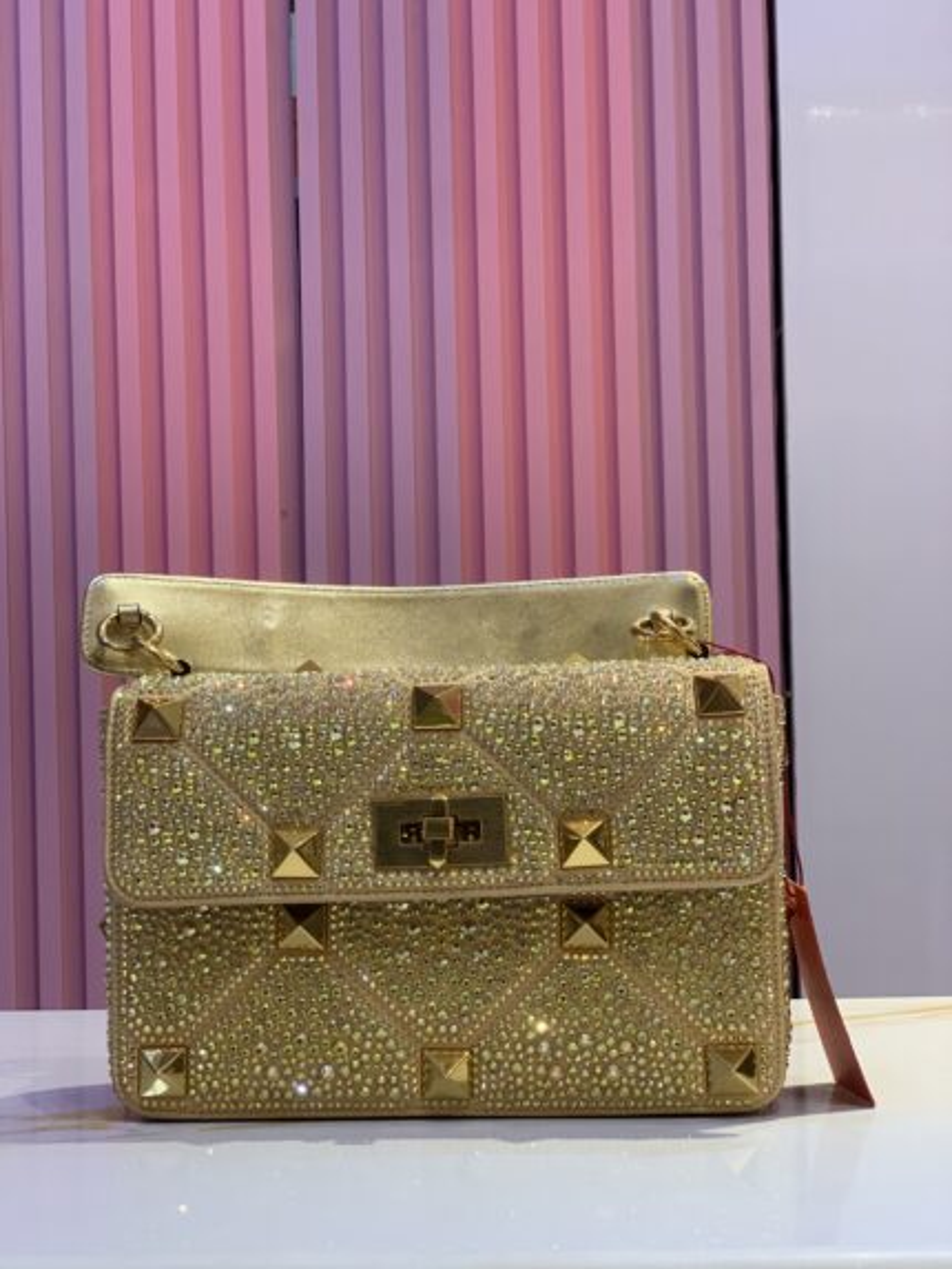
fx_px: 1906
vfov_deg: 36.8
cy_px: 634
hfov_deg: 28.0
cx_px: 476
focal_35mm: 52
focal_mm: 6
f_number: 2.4
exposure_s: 1/100
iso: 80
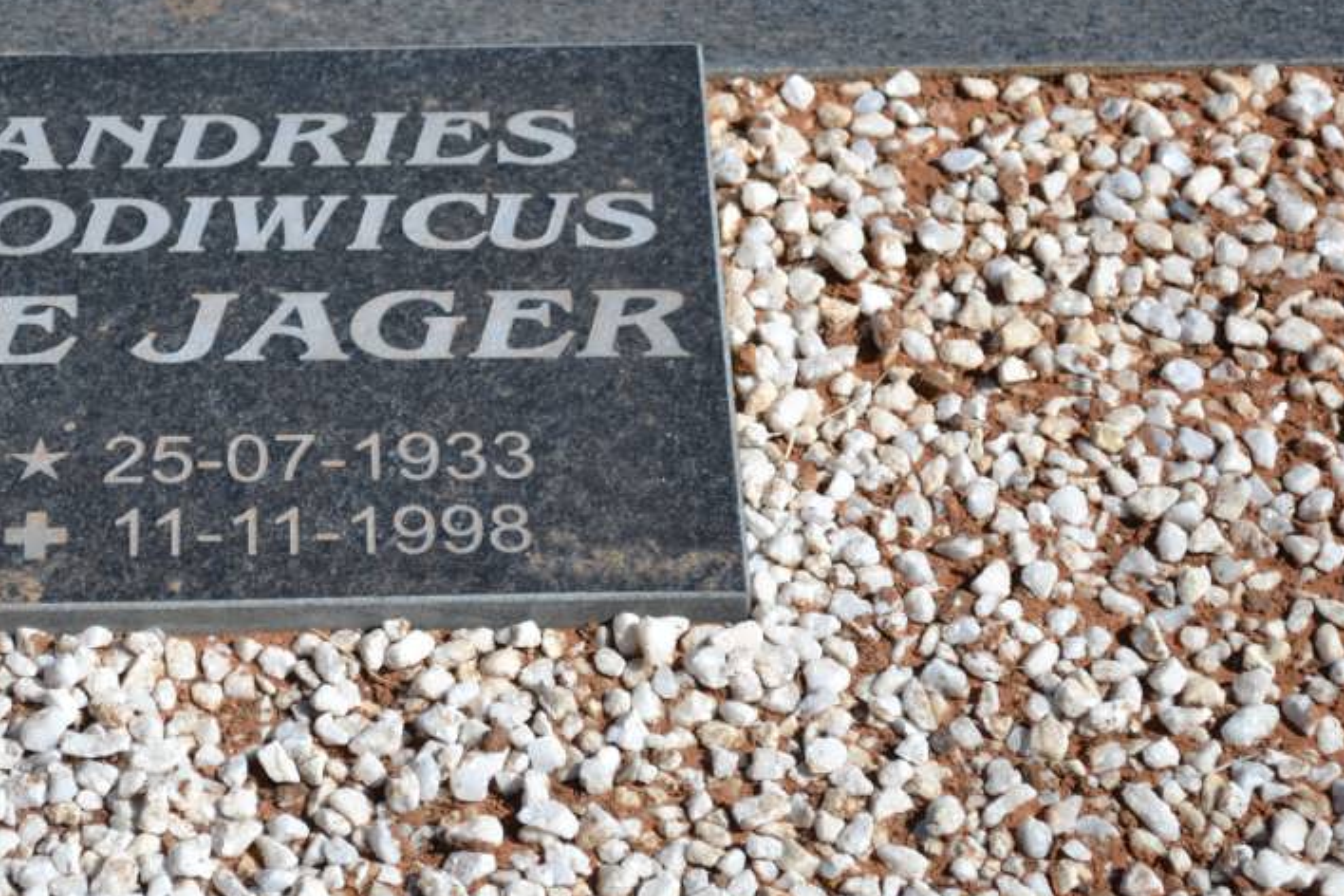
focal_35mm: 140
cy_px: 340
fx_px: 5221
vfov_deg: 9.8
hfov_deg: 14.6
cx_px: 315
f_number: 5.6
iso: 100
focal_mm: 55
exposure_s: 1/125
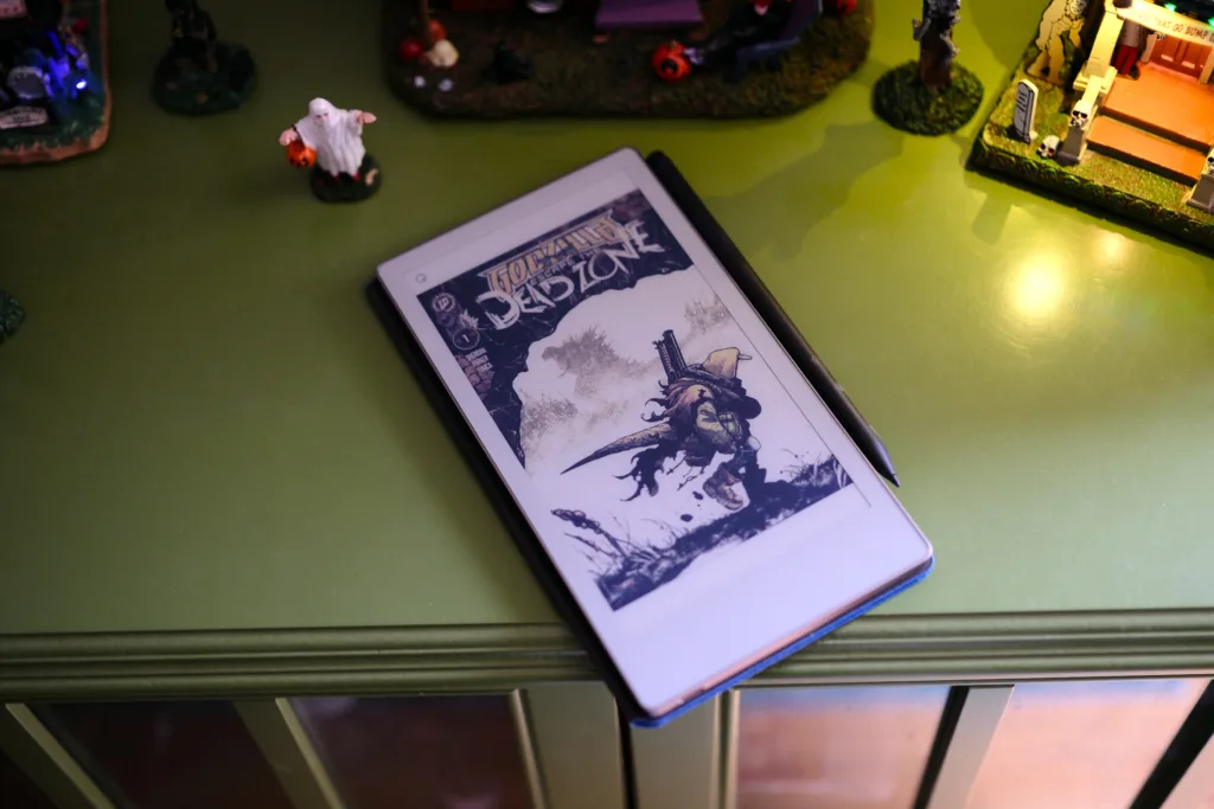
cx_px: 607
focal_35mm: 50
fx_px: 1686
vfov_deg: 27.0
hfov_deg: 39.6
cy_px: 404
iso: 640
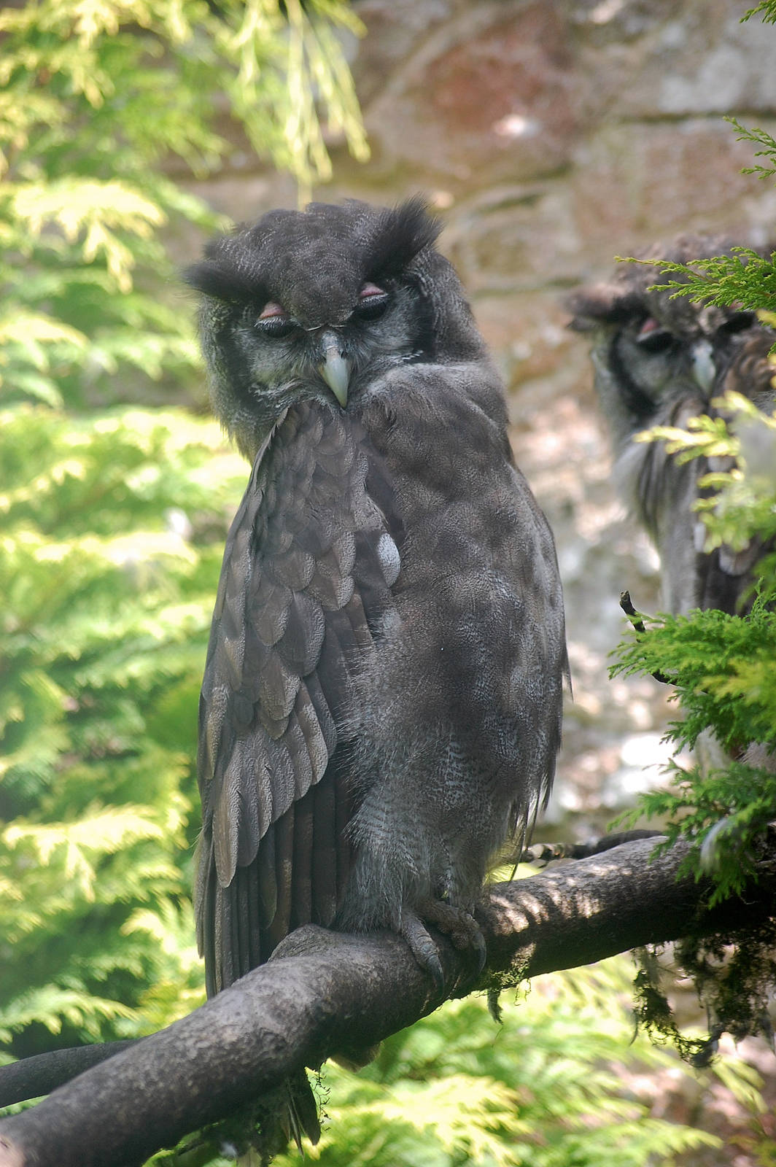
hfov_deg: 6.8
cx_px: 388
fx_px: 6558
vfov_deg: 10.2
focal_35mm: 202
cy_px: 584
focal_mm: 135
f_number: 5
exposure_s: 1/200
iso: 400
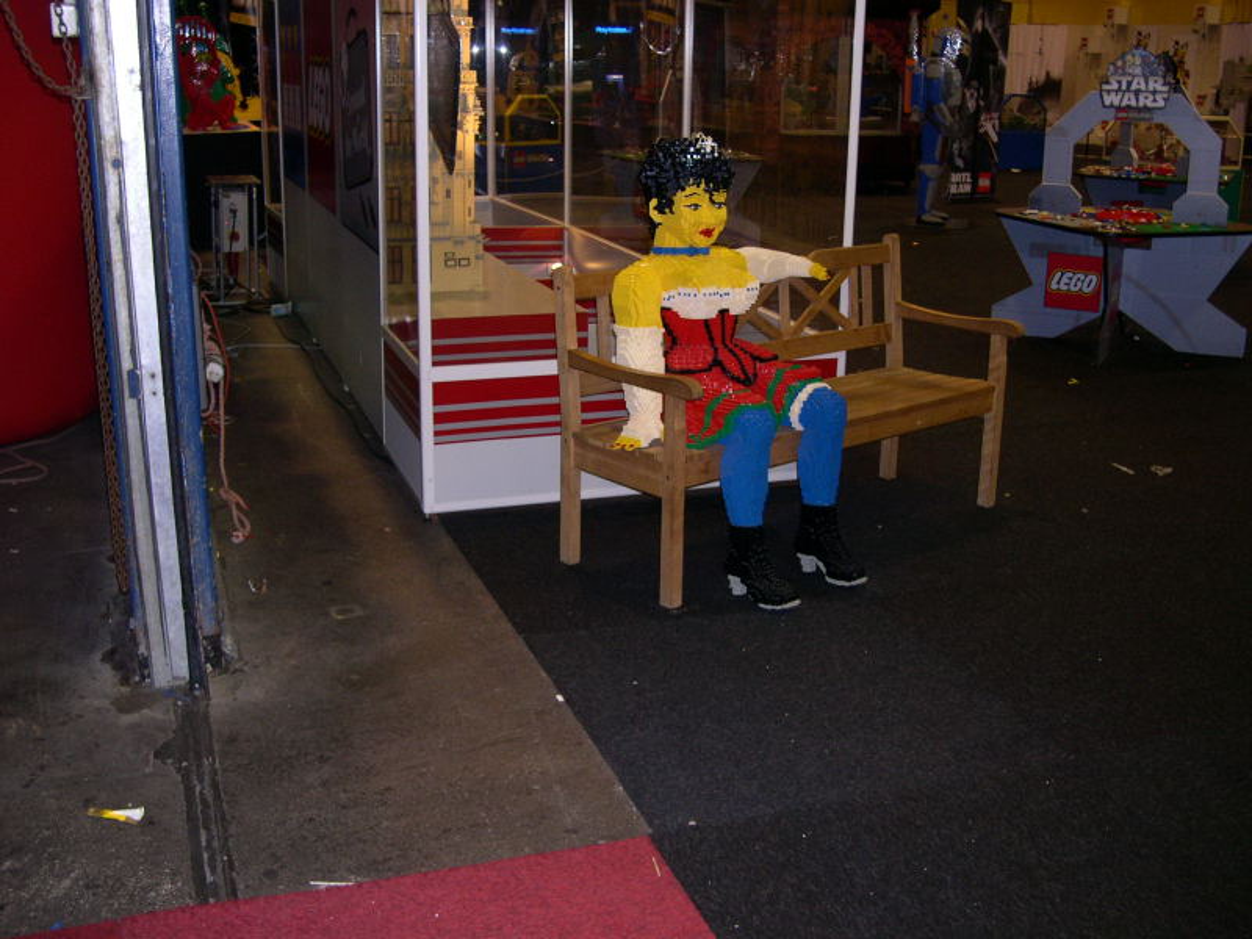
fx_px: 1374
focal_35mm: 38
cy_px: 470
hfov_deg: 49.0
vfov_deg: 37.7
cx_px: 626
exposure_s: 1/60
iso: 262
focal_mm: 8
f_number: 2.8
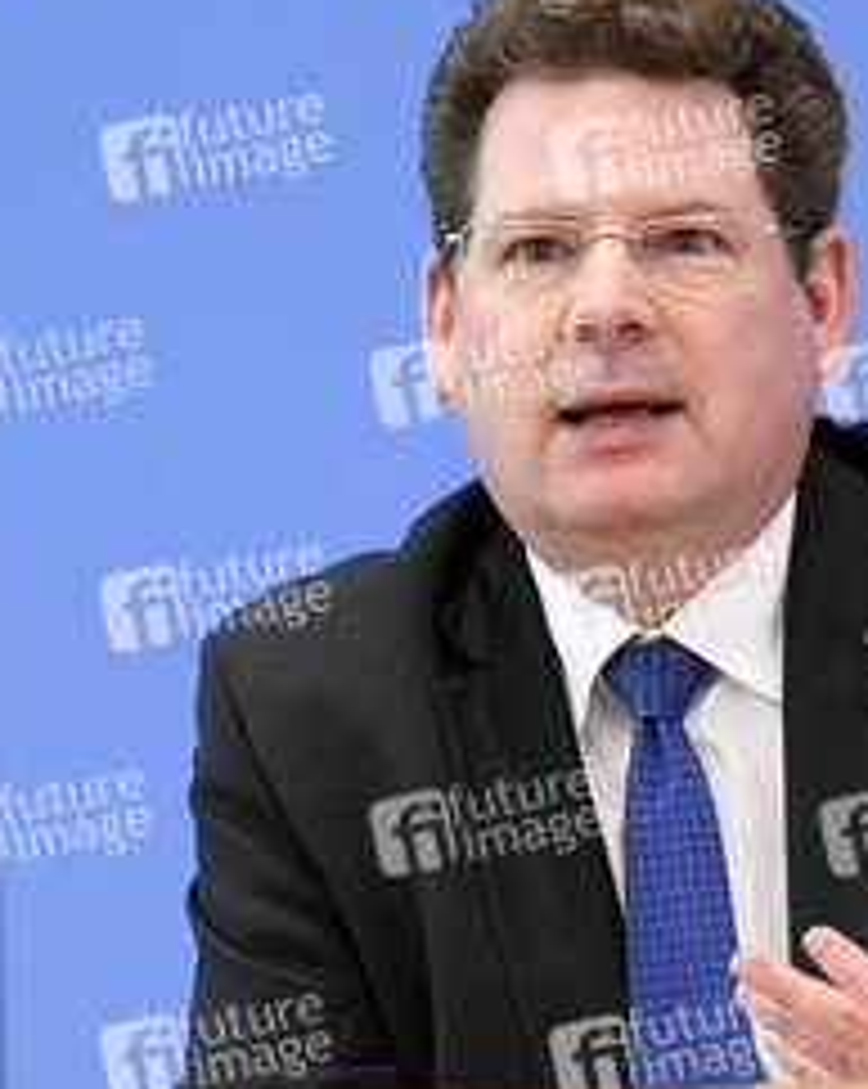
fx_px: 6531
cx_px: 546
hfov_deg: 7.6
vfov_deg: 9.5
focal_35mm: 203
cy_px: 486
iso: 3200
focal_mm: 116
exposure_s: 1/400
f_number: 6.3
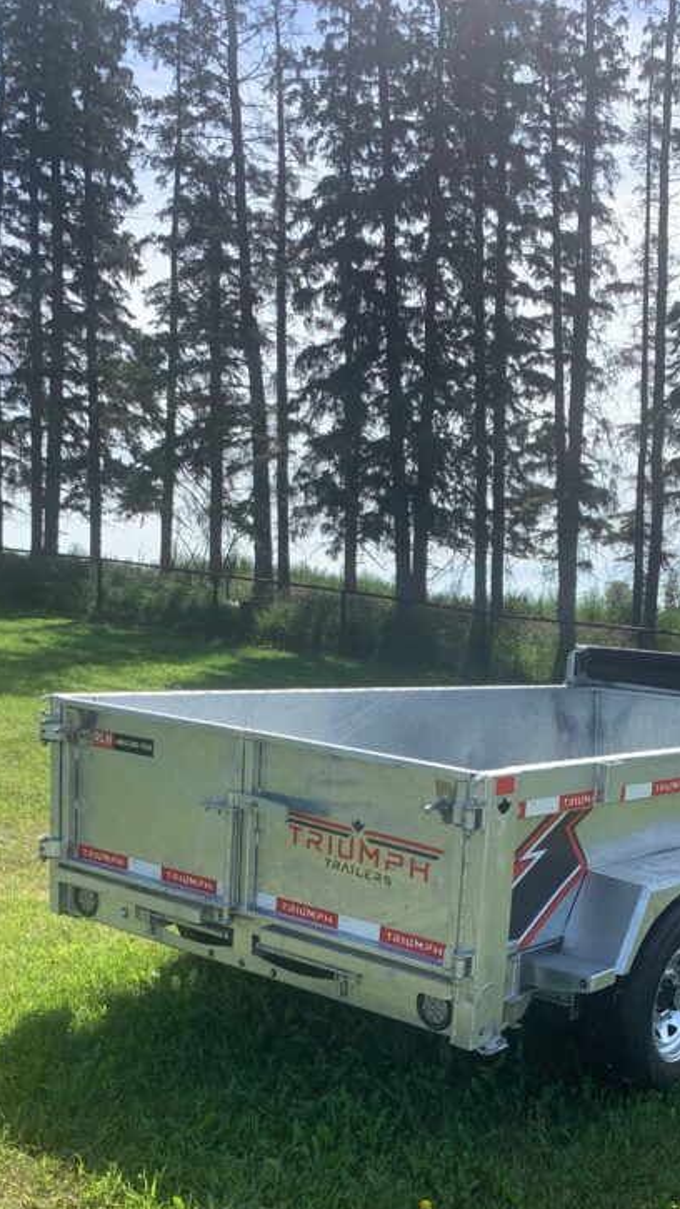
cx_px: 498
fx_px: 1282
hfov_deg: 29.3
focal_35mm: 40
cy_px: 849
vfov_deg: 49.2
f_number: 1.8
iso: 25
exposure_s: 1/802
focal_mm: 4.25
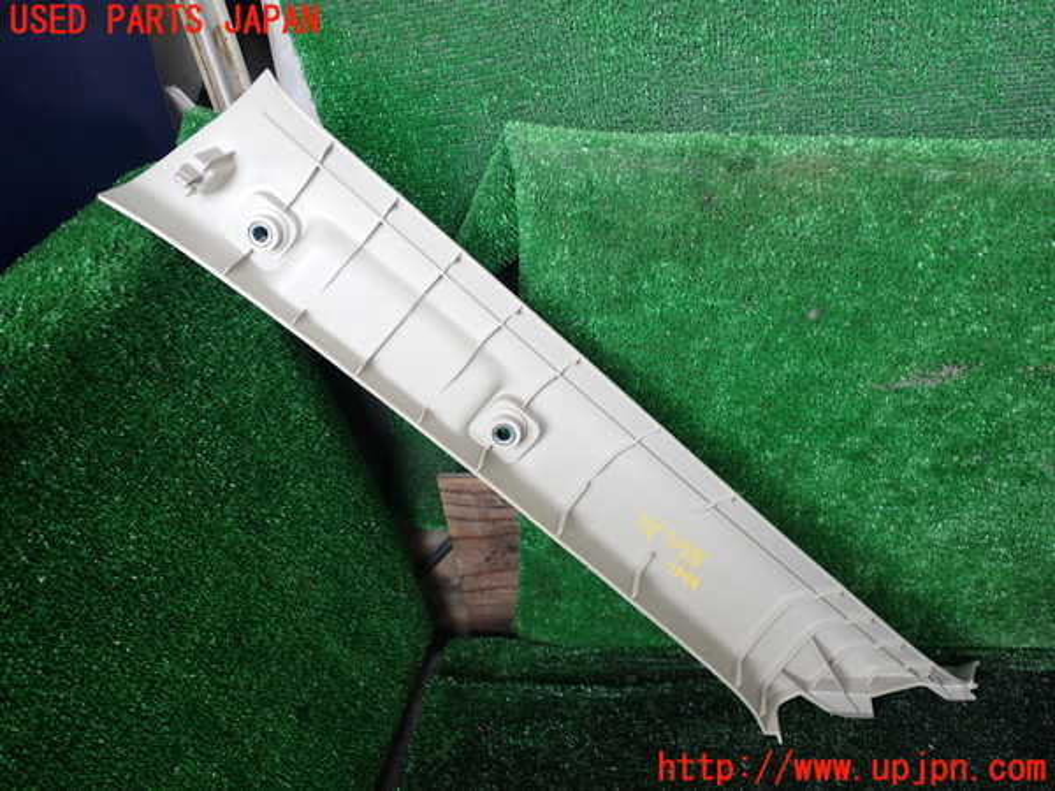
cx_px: 528
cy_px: 396
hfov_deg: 60.0
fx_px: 914
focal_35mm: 30
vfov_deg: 46.8
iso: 125
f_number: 2.3
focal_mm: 5.4
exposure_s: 1/60
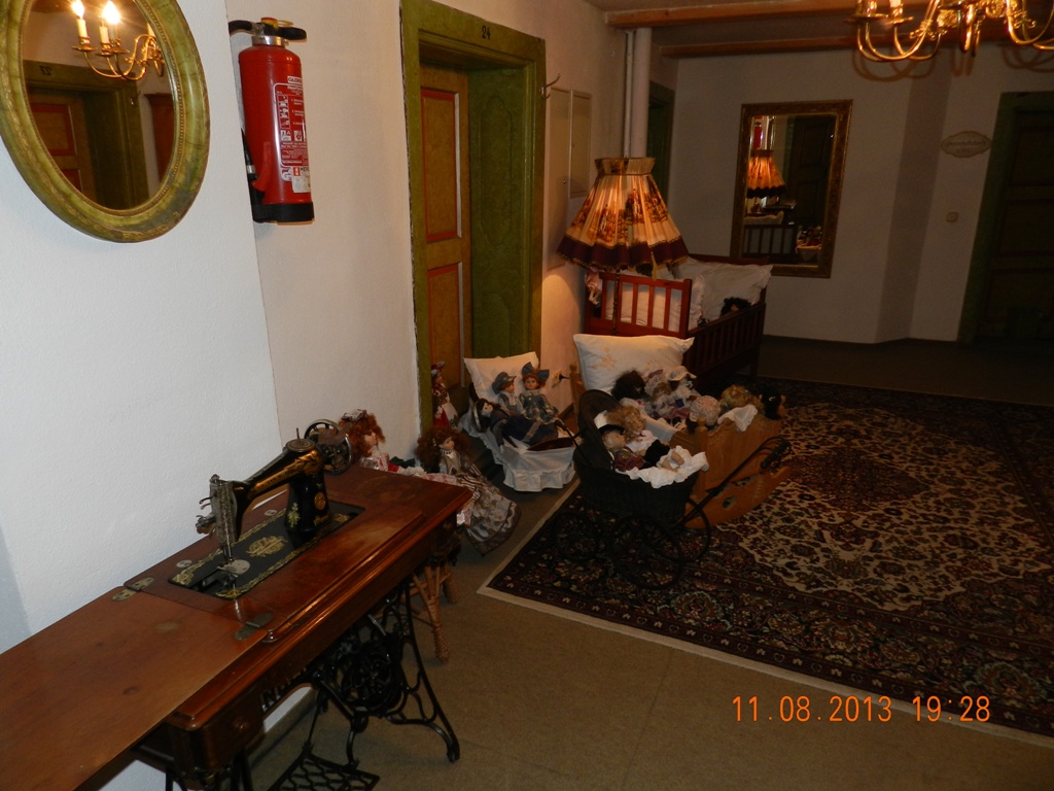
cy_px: 396
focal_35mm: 23
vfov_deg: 58.9
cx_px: 527
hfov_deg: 73.9
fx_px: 700
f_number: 3.4
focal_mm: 4
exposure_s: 1/30
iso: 200
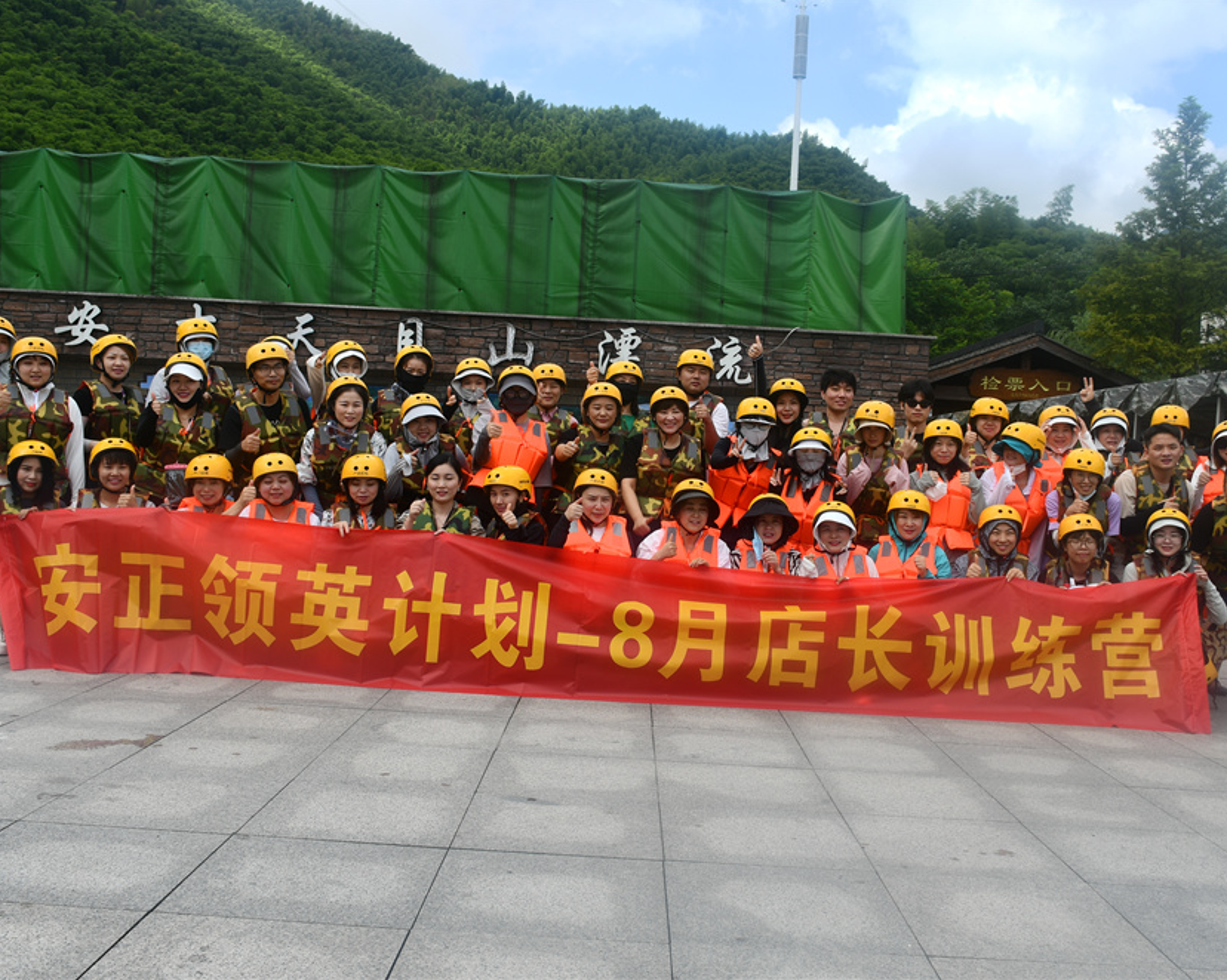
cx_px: 649
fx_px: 1234
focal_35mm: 34
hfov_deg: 52.8
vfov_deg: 43.3
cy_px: 489
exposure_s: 1/160
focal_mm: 20
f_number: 6.3
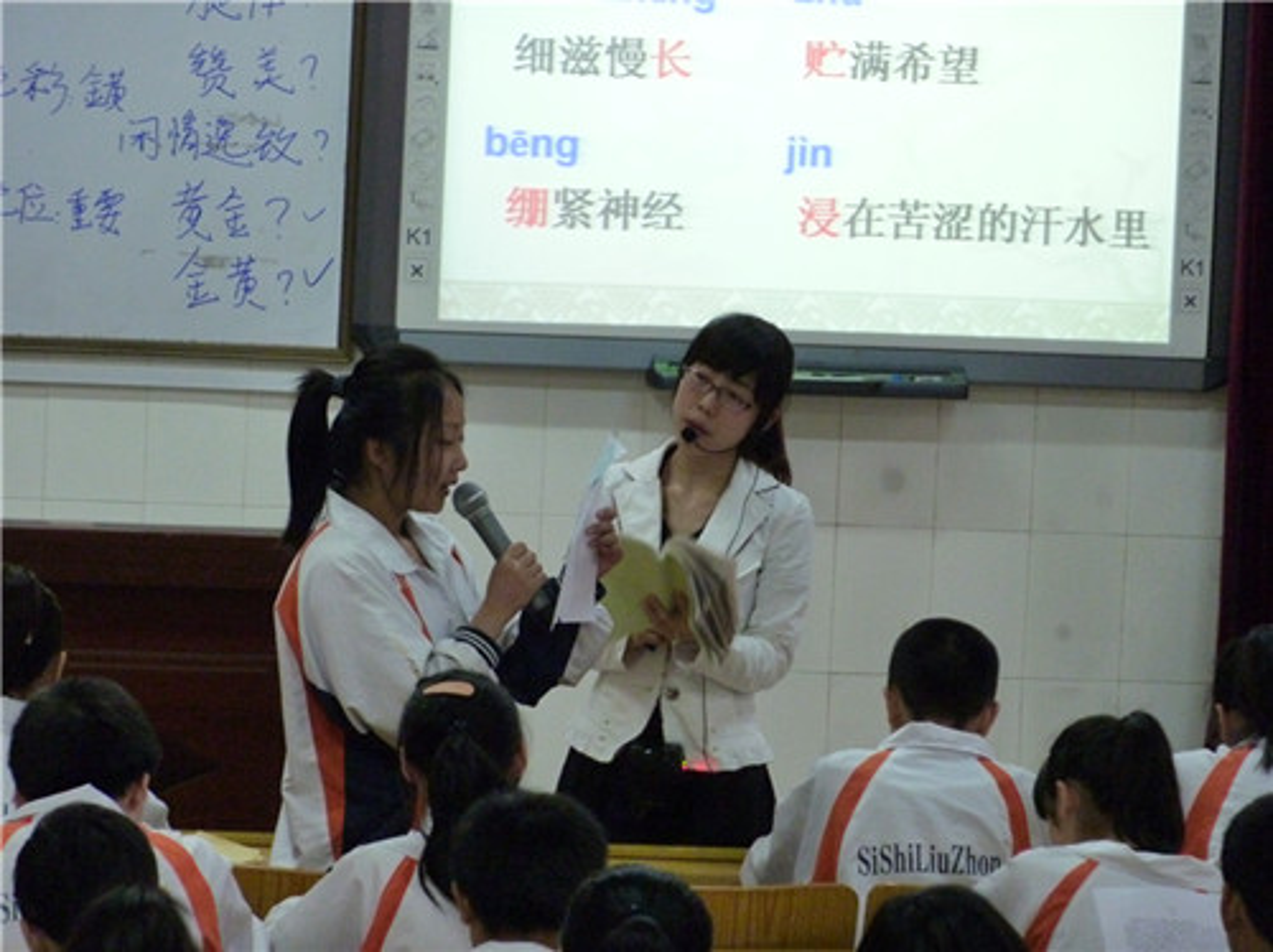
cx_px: 636
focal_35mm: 196
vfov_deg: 7.6
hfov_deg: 10.1
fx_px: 7201
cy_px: 476
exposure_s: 1/25
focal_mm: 32.1
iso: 800
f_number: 4.5
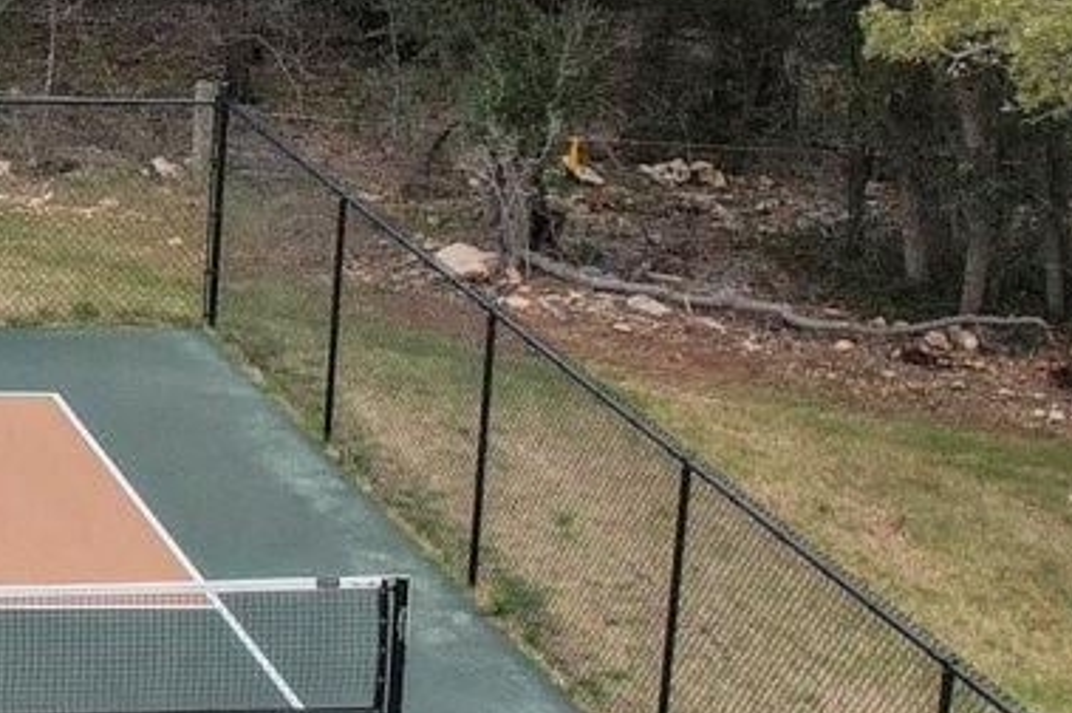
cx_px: -789
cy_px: 188
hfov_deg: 15.2
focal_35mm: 119
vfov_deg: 11.5
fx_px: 3540
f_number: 2.8
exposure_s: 1/1000
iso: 130
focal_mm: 8.4
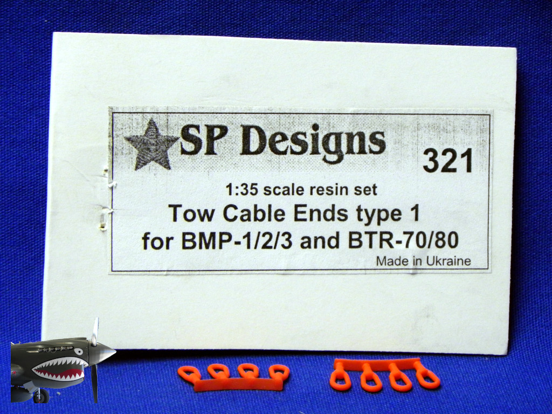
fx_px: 3381
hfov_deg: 9.3
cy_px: 207
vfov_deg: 7.0
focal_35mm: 212
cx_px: 276
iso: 400
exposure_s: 1/52.8
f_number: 4.5
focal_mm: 37.7
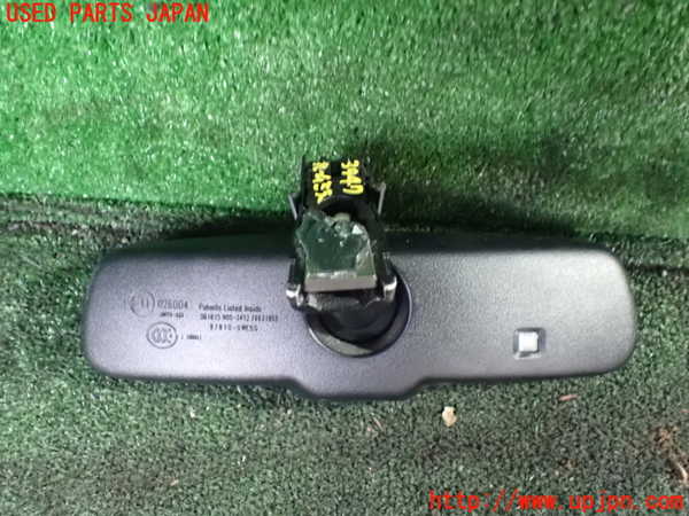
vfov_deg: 46.8
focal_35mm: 30
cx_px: 344
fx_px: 597
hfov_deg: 60.0
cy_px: 258
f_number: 2.3
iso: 1600
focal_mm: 5.4
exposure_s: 1/15
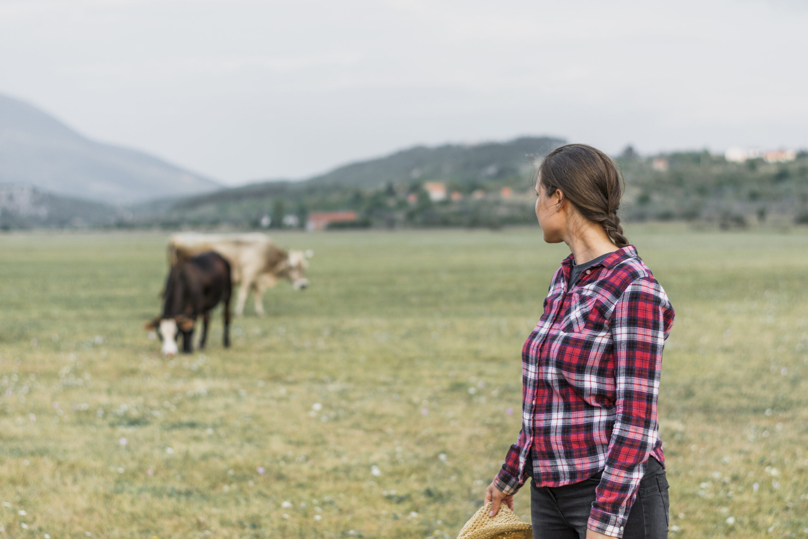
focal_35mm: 75
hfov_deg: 27.0
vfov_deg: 18.2
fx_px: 1683
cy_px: 270
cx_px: 404
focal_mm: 50
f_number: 2.2
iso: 100
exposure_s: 1/1600
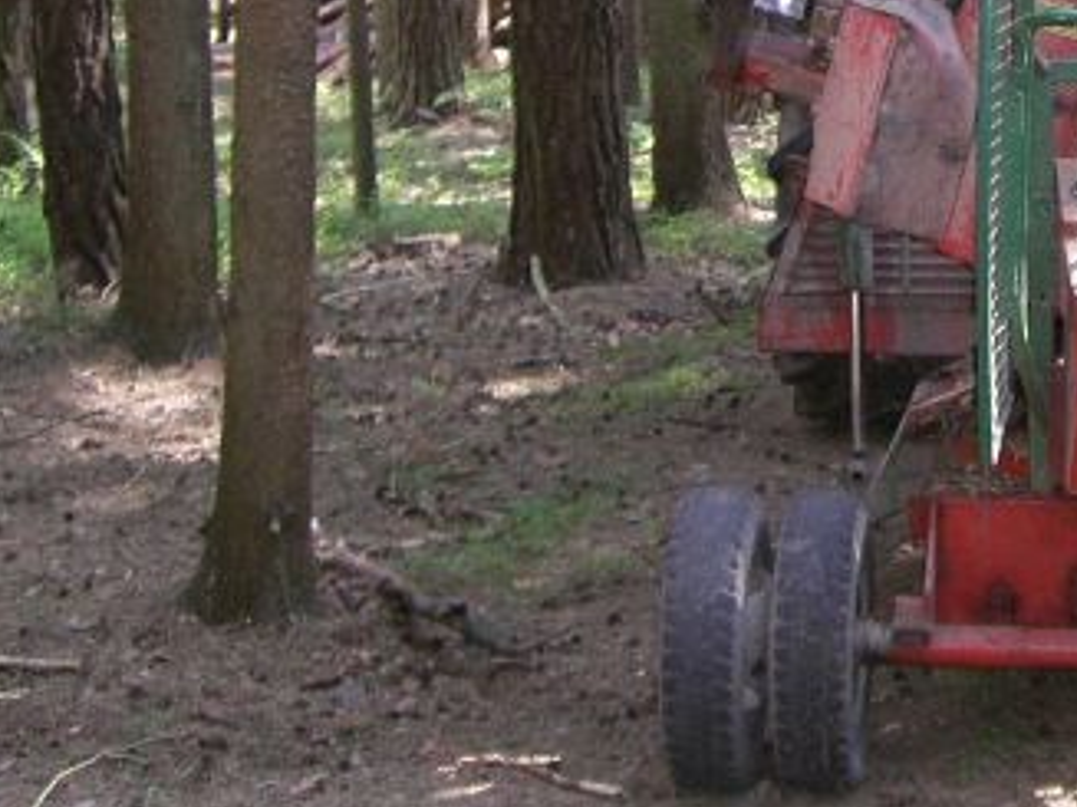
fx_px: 2892
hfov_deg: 20.2
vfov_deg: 15.4
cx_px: 1149
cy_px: -128
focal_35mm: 93
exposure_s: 1/60
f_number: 2.7
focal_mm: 6.2
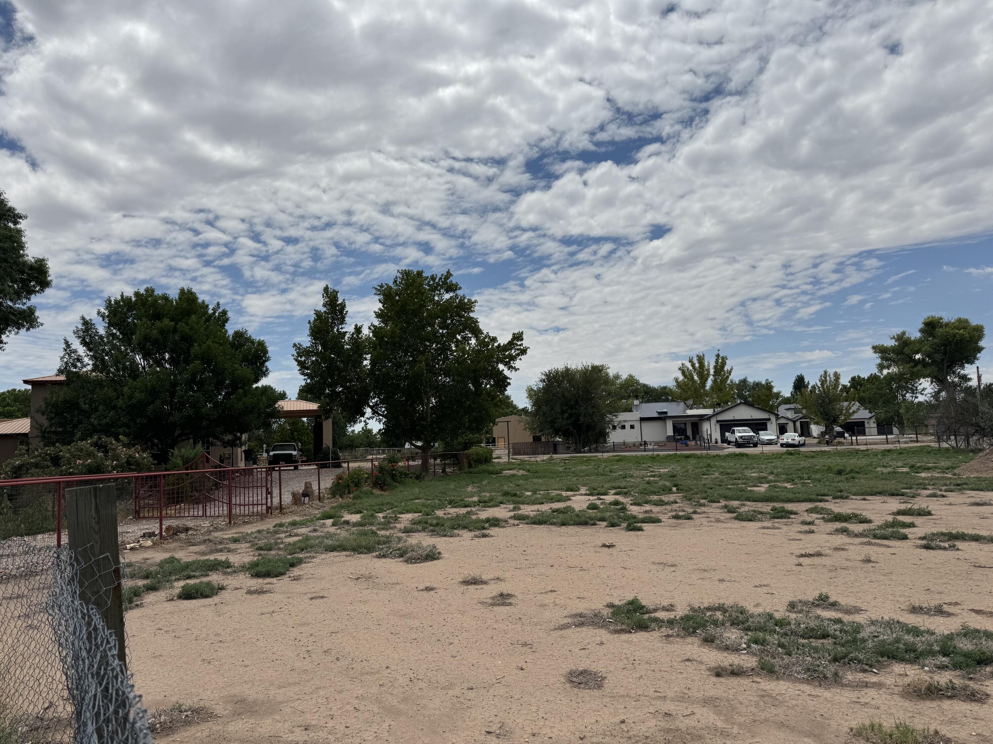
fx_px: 688
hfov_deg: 71.6
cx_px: 496
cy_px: 372
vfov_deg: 56.8
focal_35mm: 24
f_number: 1.78
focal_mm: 6.76
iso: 80
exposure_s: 1/12346
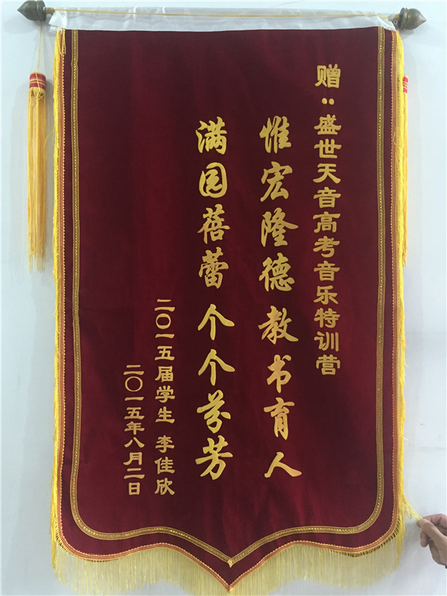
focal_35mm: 29
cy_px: 298
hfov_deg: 48.2
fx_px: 499
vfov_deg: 61.7
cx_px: 224
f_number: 2.2
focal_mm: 4.15
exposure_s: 1/20
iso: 250
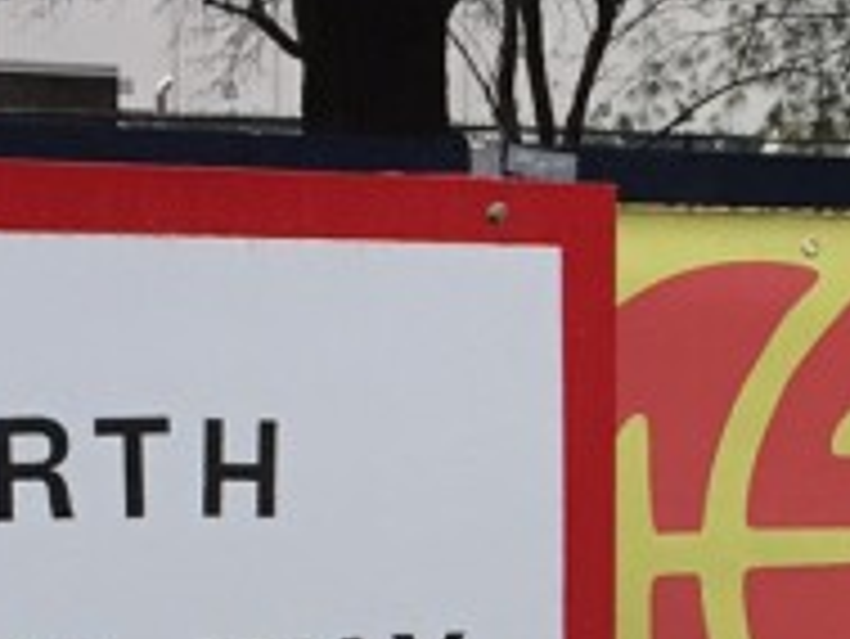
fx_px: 3858
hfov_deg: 12.4
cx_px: 944
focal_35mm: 157
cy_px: 958
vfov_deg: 9.2
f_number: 2.2
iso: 40
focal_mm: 4.15
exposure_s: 1/30
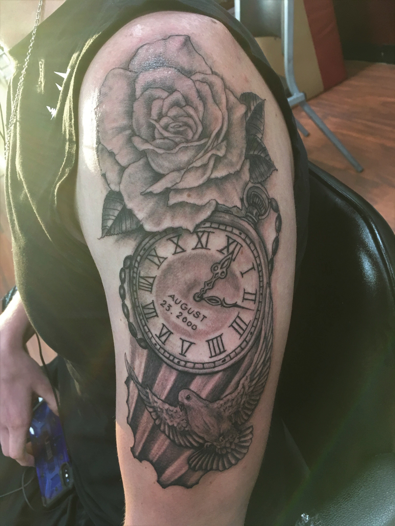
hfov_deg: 48.2
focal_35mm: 29
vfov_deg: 61.7
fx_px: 441
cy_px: 263
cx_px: 198
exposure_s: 1/30
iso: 80
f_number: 2.2
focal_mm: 4.15
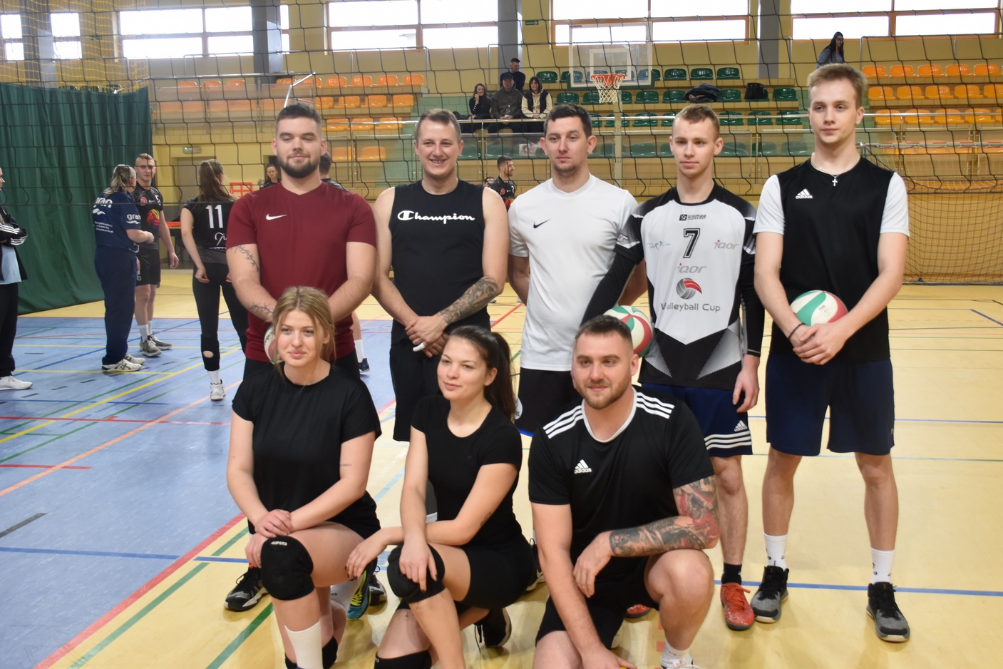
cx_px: 536
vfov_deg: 35.1
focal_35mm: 38
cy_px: 327
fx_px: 1059
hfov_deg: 50.7
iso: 720
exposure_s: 1/60
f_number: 5
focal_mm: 22
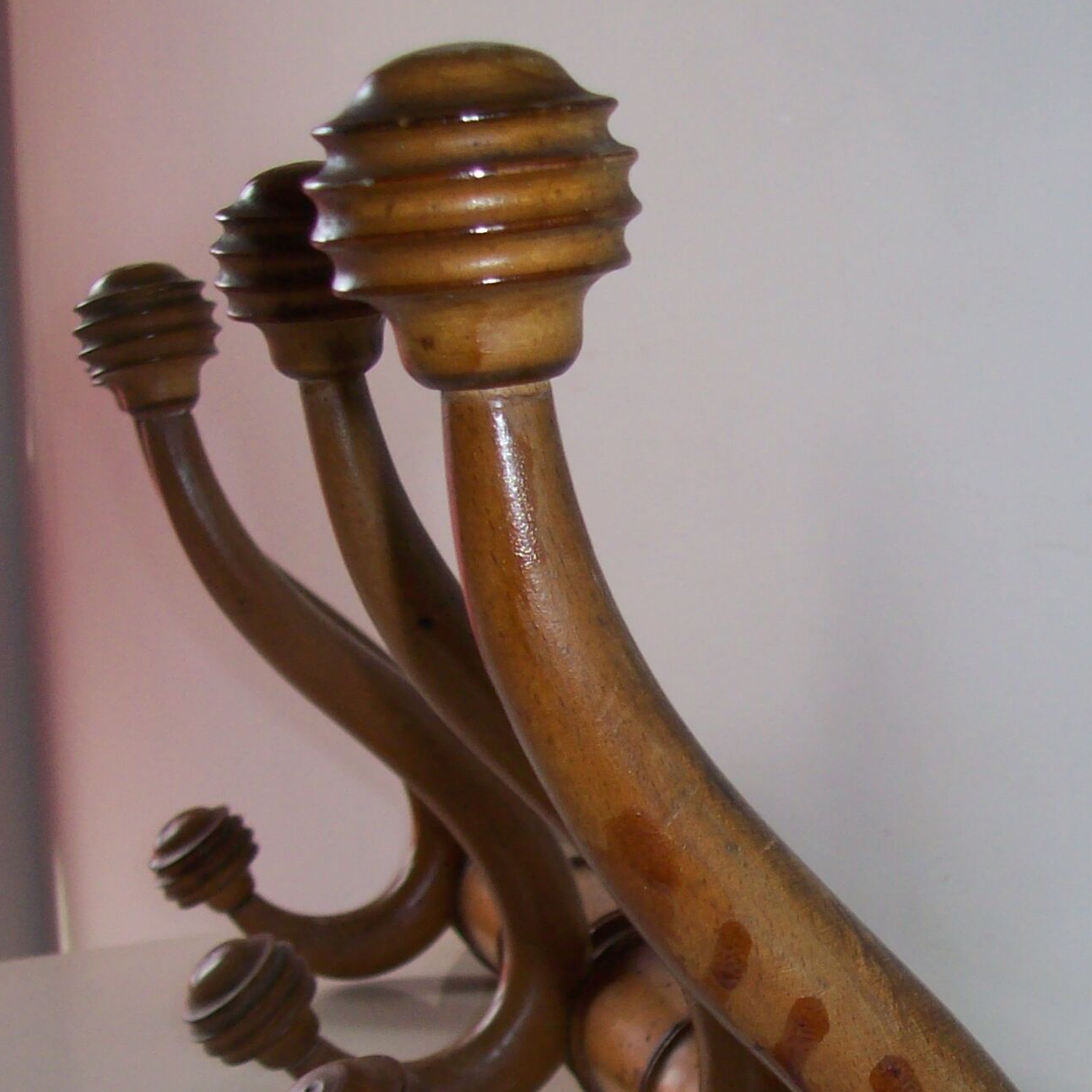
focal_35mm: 70
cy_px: 900
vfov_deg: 24.2
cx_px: 840
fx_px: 2498
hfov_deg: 24.3
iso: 80
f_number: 2.7
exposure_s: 1/64
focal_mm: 6
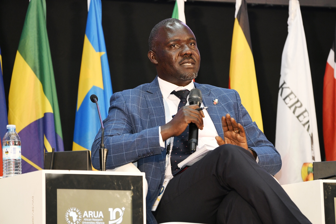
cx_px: 168
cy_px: 112
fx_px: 2799
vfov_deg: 4.6
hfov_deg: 6.9
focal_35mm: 300
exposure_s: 1/125
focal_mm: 300
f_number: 5.6
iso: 2000
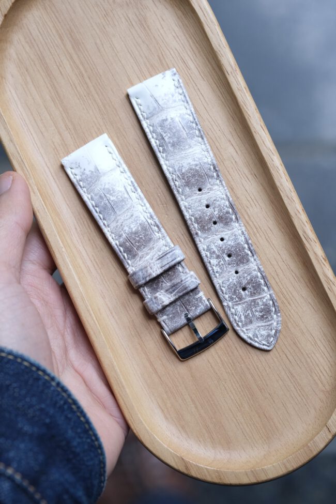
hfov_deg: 15.2
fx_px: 1260
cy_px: 252
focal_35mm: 90
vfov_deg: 22.6
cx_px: 168
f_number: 5
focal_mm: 60
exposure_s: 1/100
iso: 500
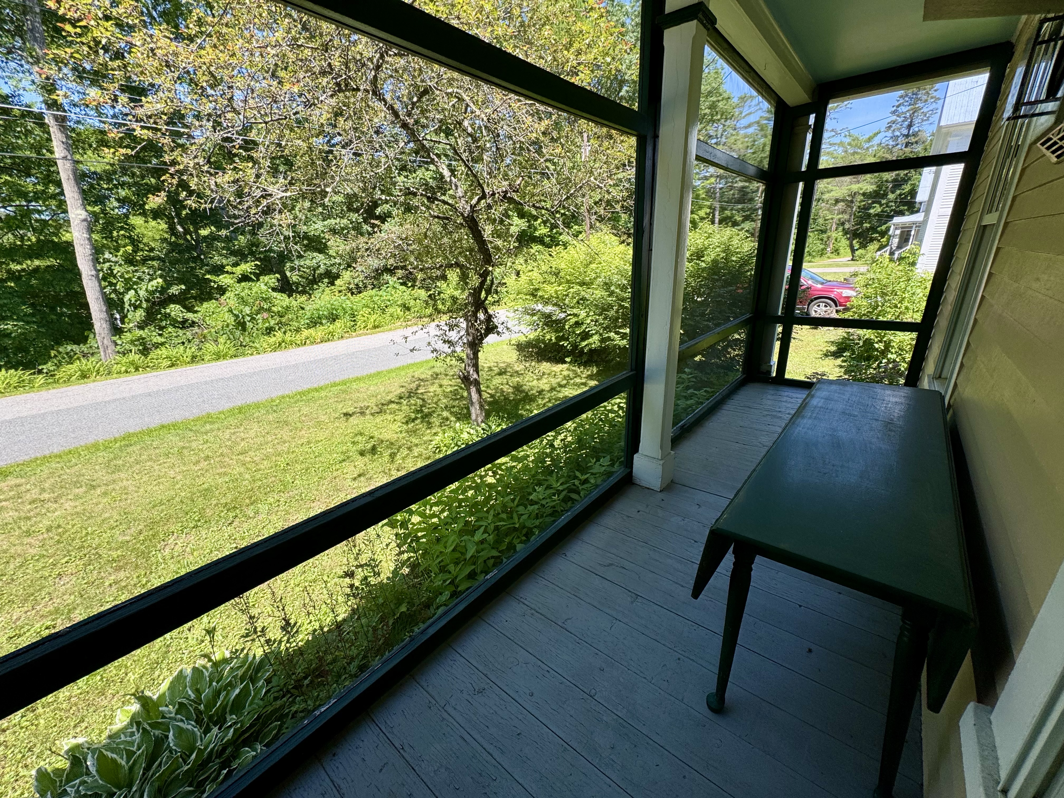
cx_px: 532
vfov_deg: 85.7
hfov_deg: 102.1
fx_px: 430
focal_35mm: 14
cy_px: 399
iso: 40
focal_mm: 2.22
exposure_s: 1/525
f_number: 2.2
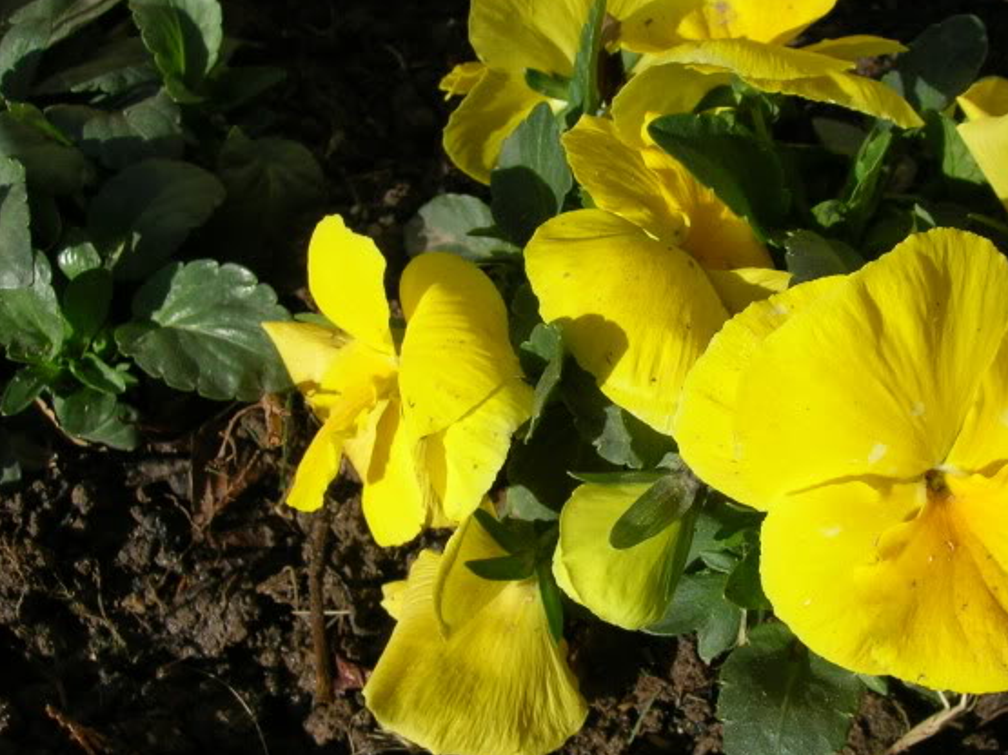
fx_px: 1427
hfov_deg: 38.2
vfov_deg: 29.7
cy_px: 394
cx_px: 723
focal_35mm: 49
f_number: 4.9
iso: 50
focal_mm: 5.7
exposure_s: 1/423
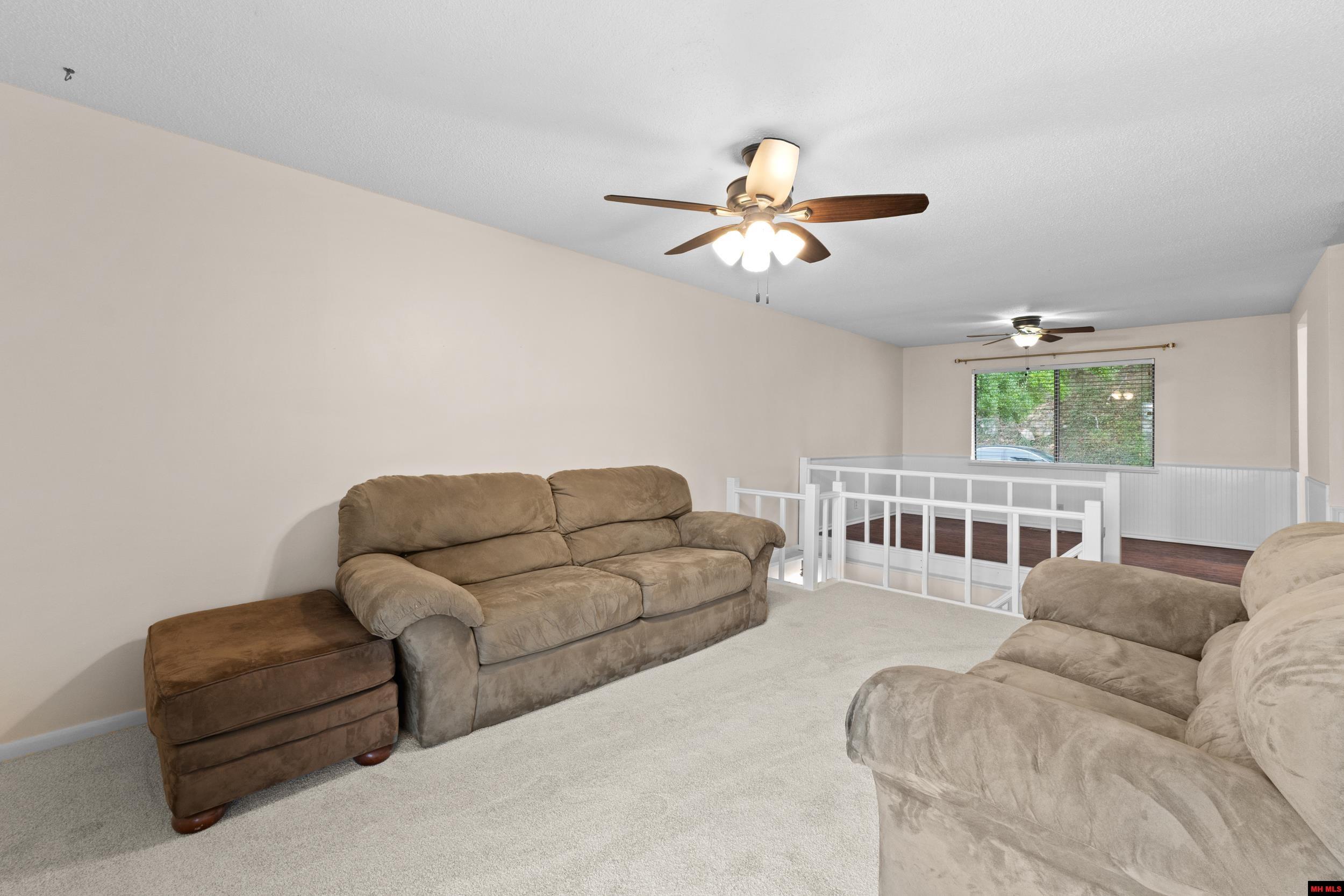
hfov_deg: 100.4
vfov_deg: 77.3
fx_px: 560
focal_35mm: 15
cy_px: 448
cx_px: 672
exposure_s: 2.5
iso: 200
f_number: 9
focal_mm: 10
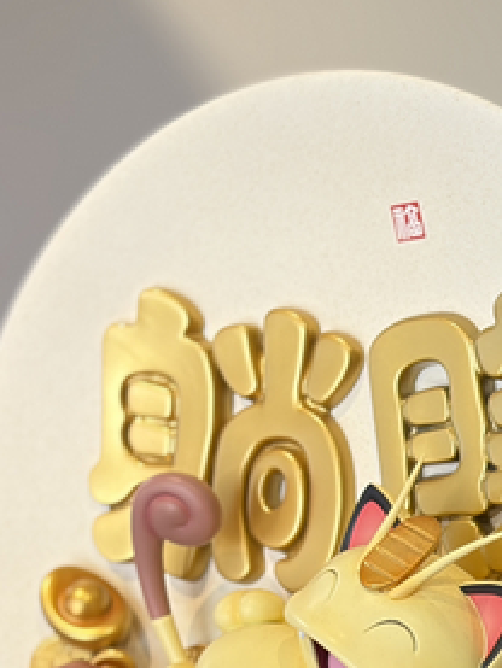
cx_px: 635
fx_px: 2898
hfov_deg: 9.7
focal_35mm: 150
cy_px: 678
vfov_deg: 13.0
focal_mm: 5.96
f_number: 1.6
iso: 50
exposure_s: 1/65
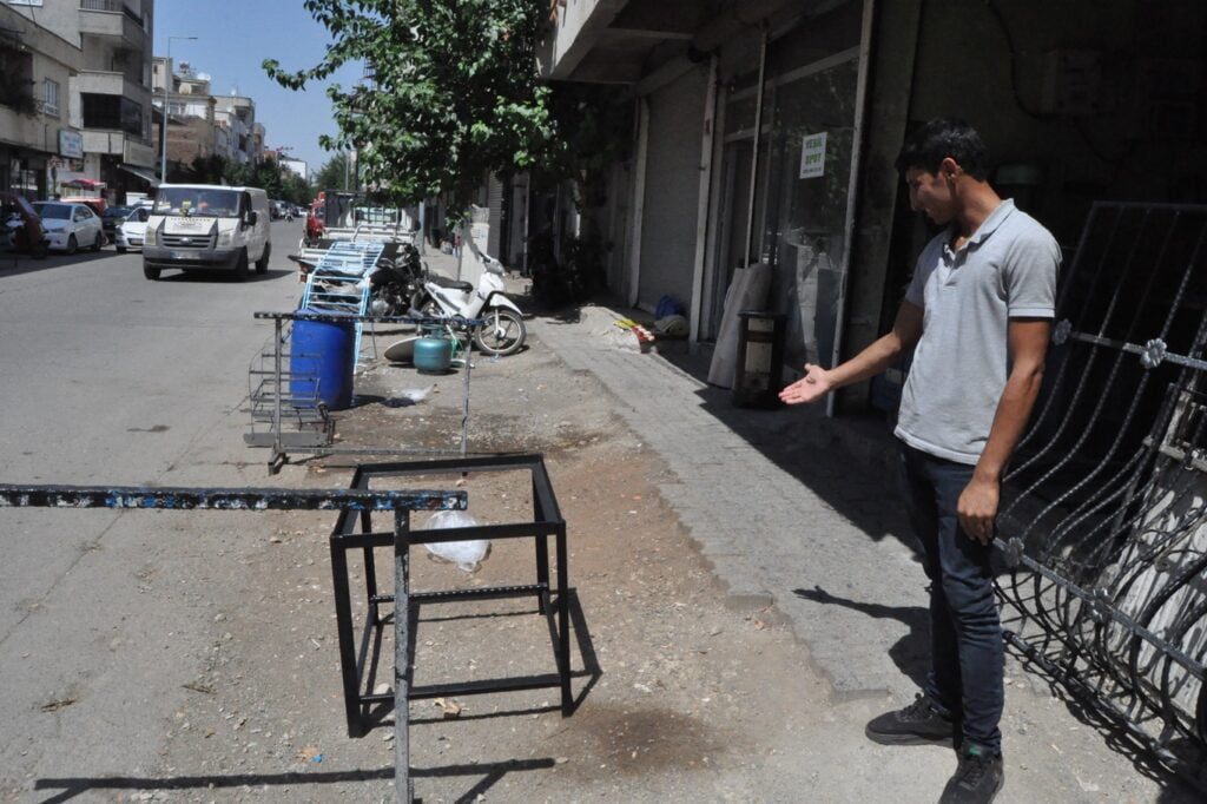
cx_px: 604
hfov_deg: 67.4
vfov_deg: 47.9
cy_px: 402
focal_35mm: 27
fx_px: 905
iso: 3200
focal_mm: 18
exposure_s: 1/1250
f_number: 18
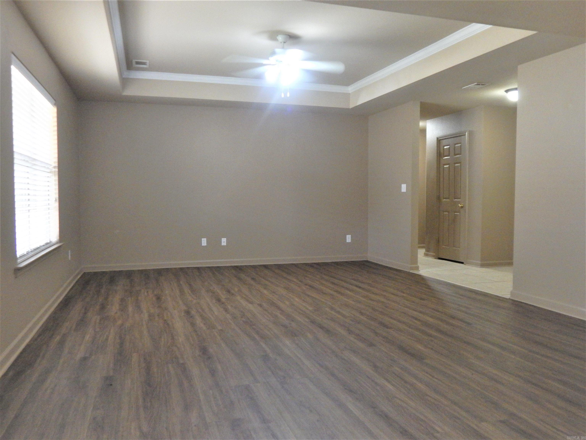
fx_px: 474
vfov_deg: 49.7
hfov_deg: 63.4
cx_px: 293
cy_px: 220
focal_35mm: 28
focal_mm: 5.1
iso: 400
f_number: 3.2
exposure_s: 1/25
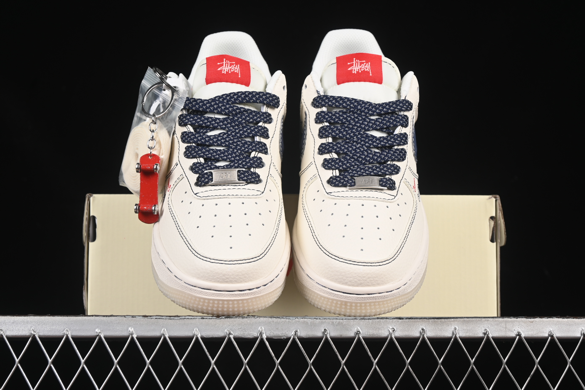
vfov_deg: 18.2
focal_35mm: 75
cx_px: 292
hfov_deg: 27.0
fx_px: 1219
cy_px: 195
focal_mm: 50
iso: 160
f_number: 7.1
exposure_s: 1/80
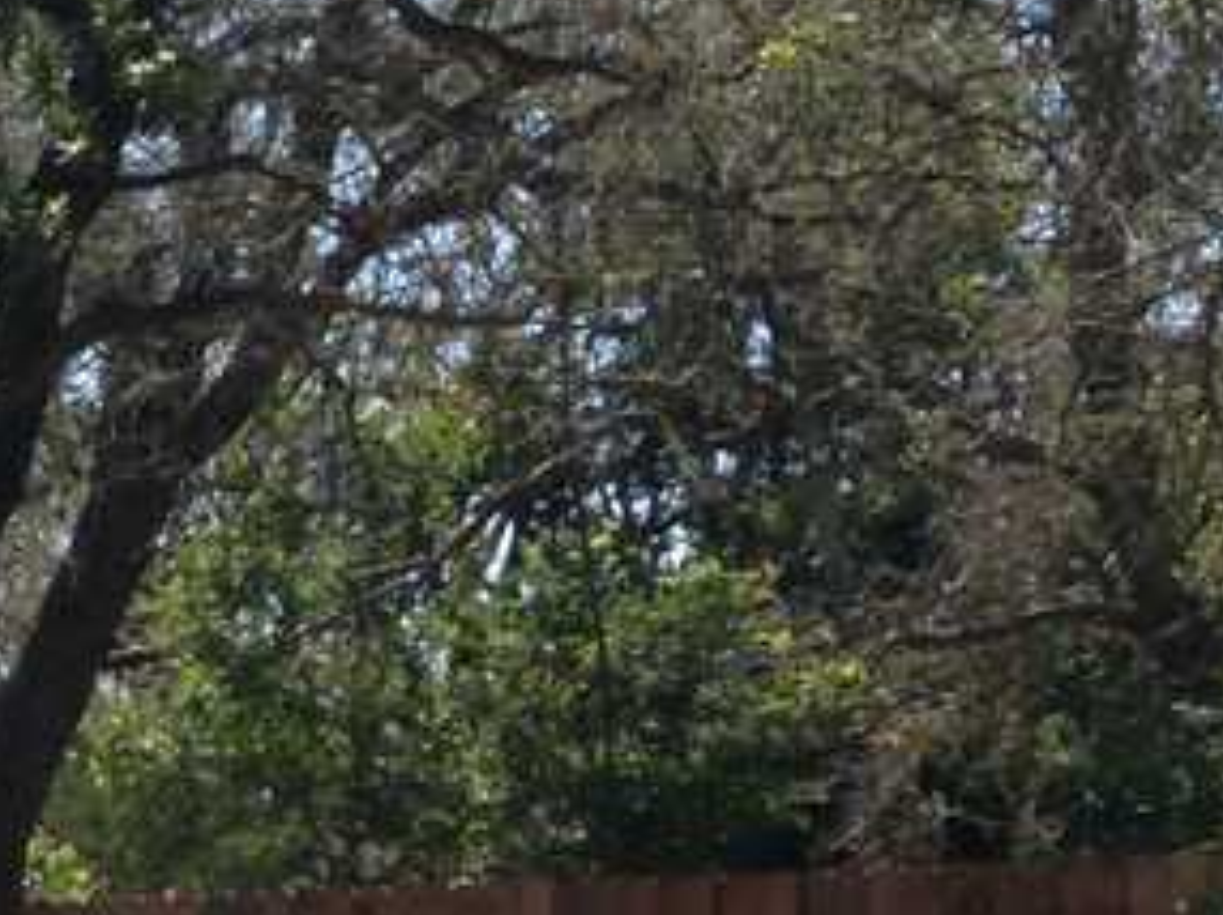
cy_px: 1454
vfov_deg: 9.3
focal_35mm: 154
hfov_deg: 11.3
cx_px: -1418
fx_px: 5436
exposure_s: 1/821
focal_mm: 4.13
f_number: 2.4
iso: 50
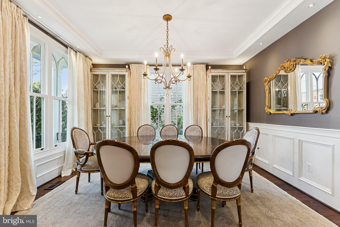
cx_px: 170
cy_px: 114
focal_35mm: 14
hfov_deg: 104.2
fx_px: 132
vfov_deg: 81.3
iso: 250
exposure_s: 1/6
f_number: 9
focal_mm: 14
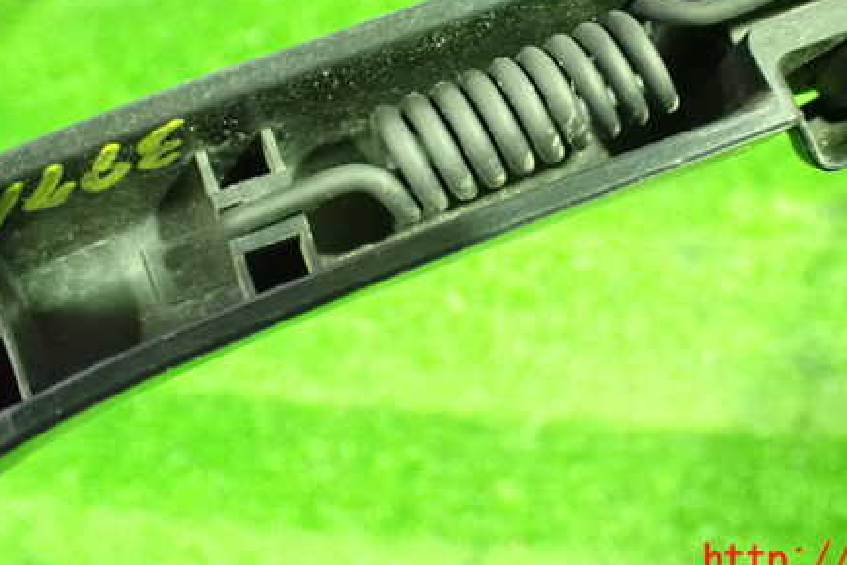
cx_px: 559
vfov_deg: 30.7
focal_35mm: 43
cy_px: 148
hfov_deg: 44.8
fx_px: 1012
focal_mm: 5.4
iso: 1600
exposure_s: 1/15
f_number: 2.3
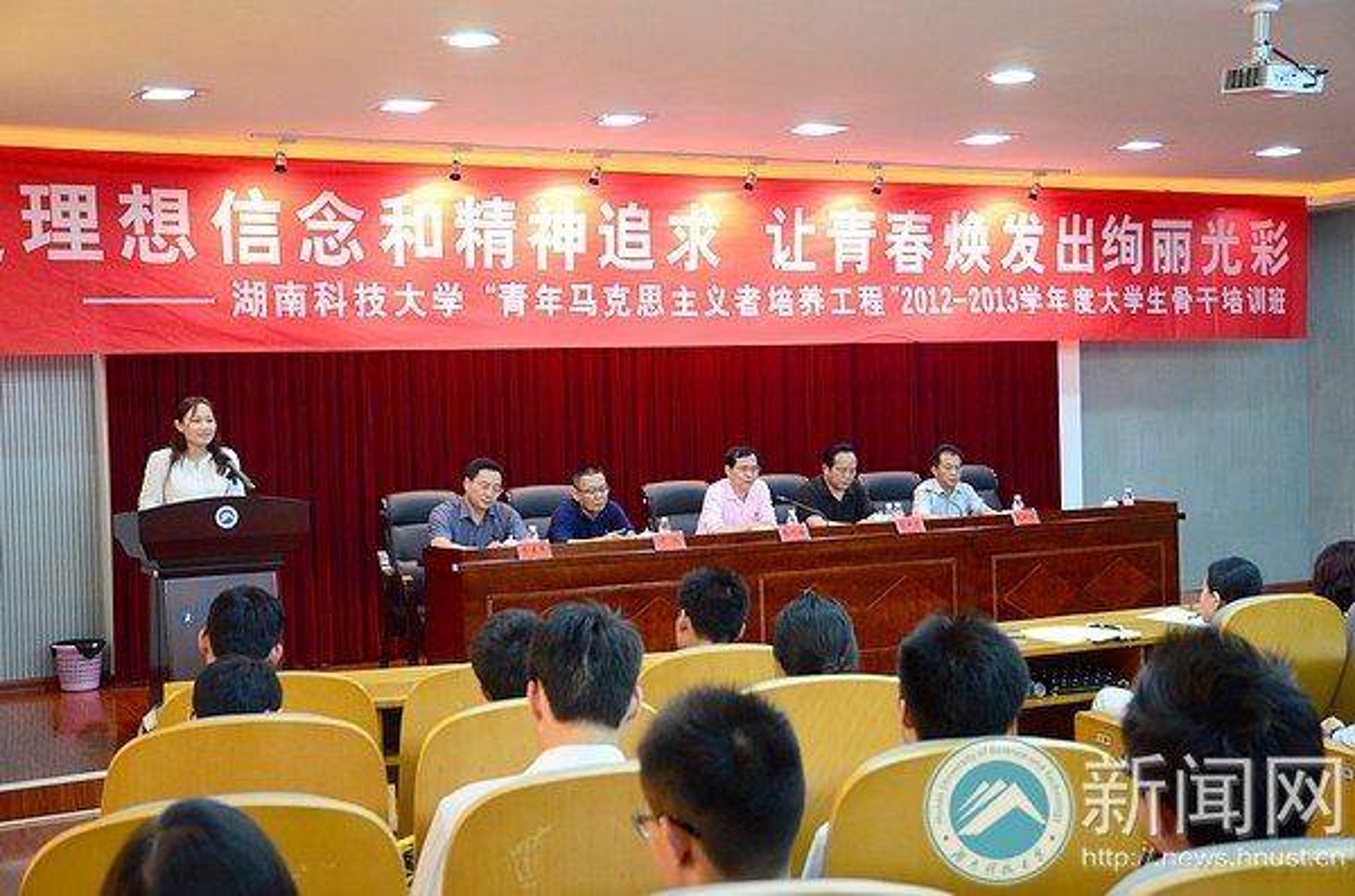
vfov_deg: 27.9
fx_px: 1802
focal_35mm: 48
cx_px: 678
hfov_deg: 41.2
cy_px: 448
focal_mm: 32
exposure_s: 1/40
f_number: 4.5
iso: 1600
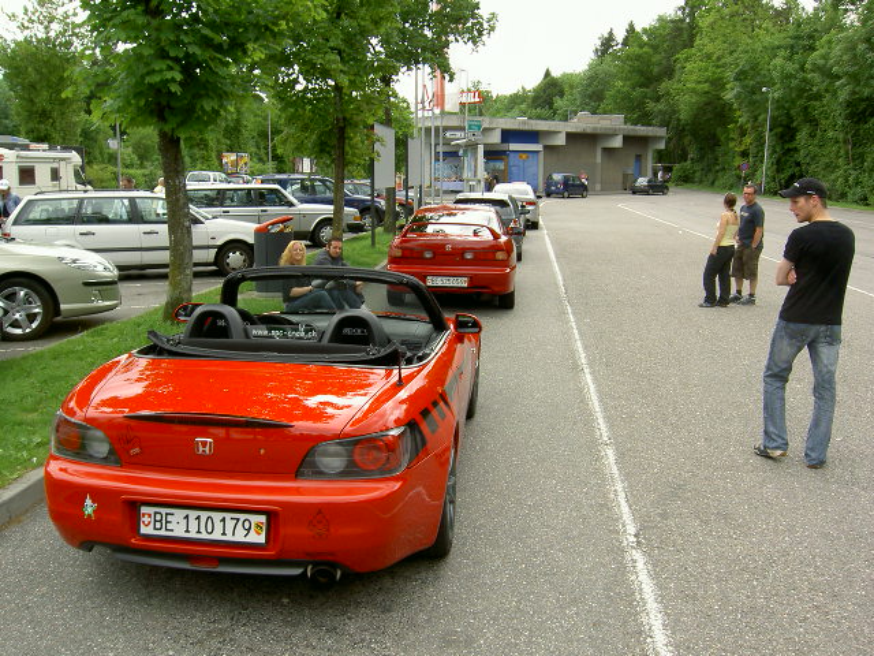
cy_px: 328
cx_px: 437
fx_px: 858
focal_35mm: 34
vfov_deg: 41.8
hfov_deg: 54.0
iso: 50
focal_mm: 5.6
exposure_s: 1/100
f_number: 4.7
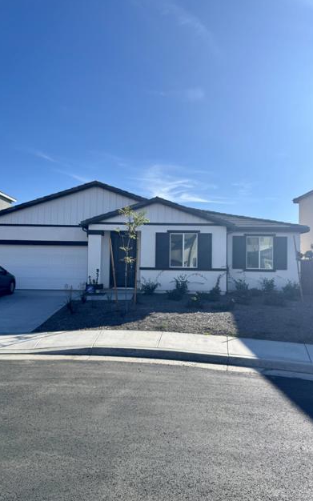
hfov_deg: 47.6
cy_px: 251
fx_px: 355
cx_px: 150
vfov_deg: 70.4
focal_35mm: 26
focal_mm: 6.76
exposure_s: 1/2331
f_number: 1.78
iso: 80
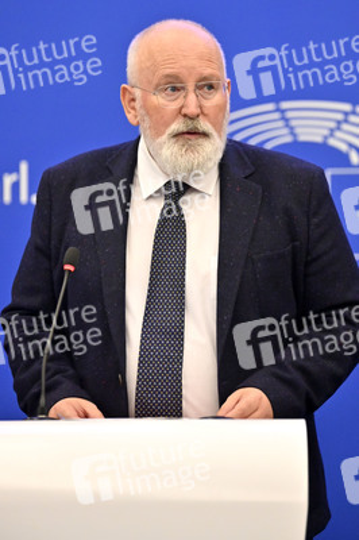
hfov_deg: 9.8
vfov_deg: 14.7
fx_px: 2098
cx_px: 180
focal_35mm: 140
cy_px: 270
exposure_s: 1/1000
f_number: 2.8
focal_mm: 140
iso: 5000
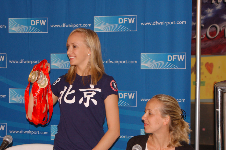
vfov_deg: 15.2
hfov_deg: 22.6
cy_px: 75
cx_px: 113
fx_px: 564
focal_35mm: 90
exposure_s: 1/60
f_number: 4.8
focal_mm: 60
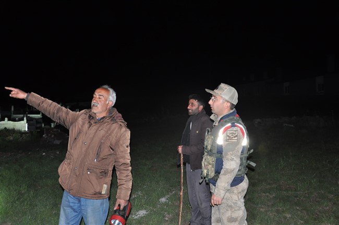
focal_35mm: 38
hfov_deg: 51.3
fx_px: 353
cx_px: 170
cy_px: 112
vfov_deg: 35.4
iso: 1000
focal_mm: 25
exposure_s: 1/60
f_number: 4.5
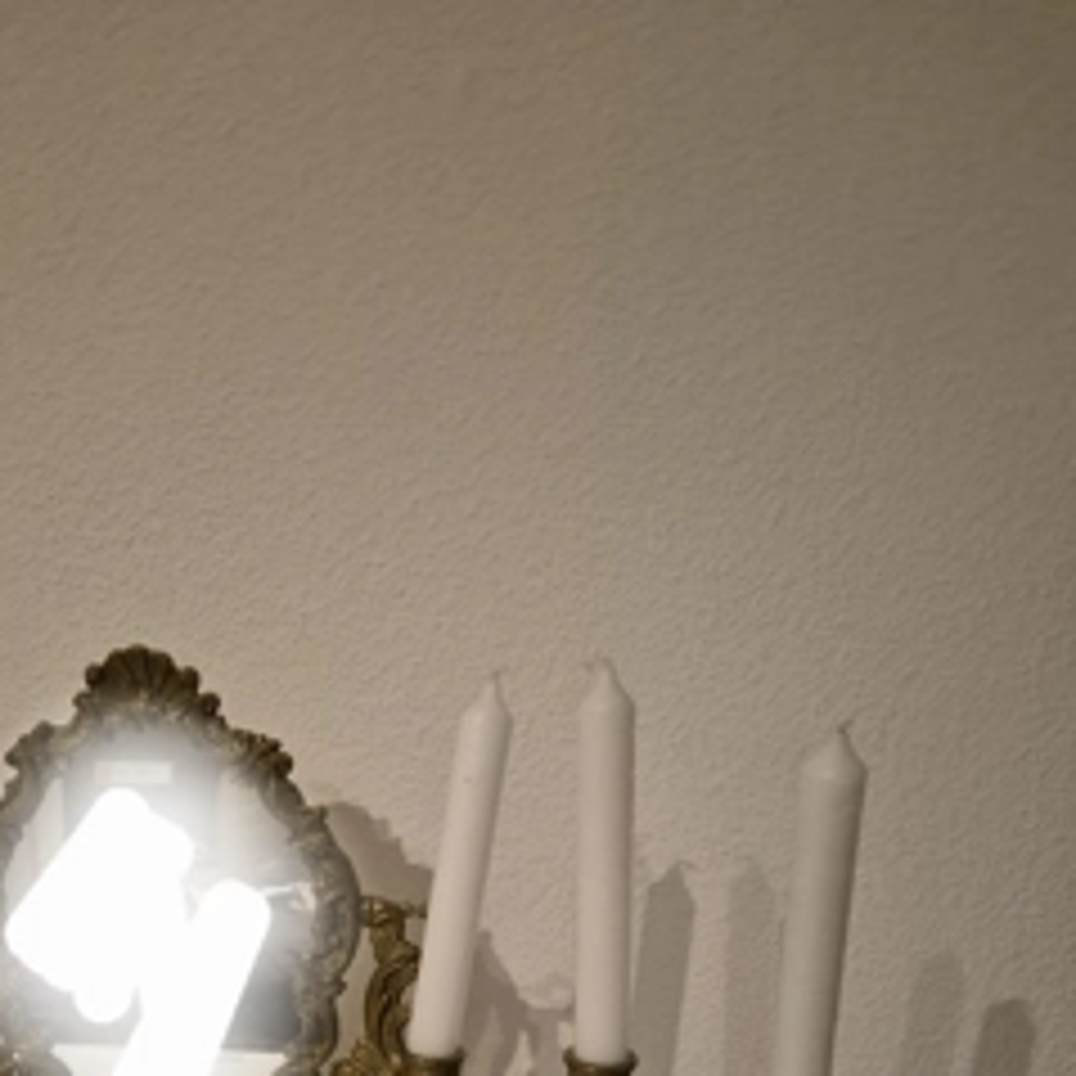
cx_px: 428
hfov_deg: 48.1
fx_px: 1196
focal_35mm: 34
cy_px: 878
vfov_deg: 45.7
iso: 2500
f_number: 1.8
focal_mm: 5.4
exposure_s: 1/100
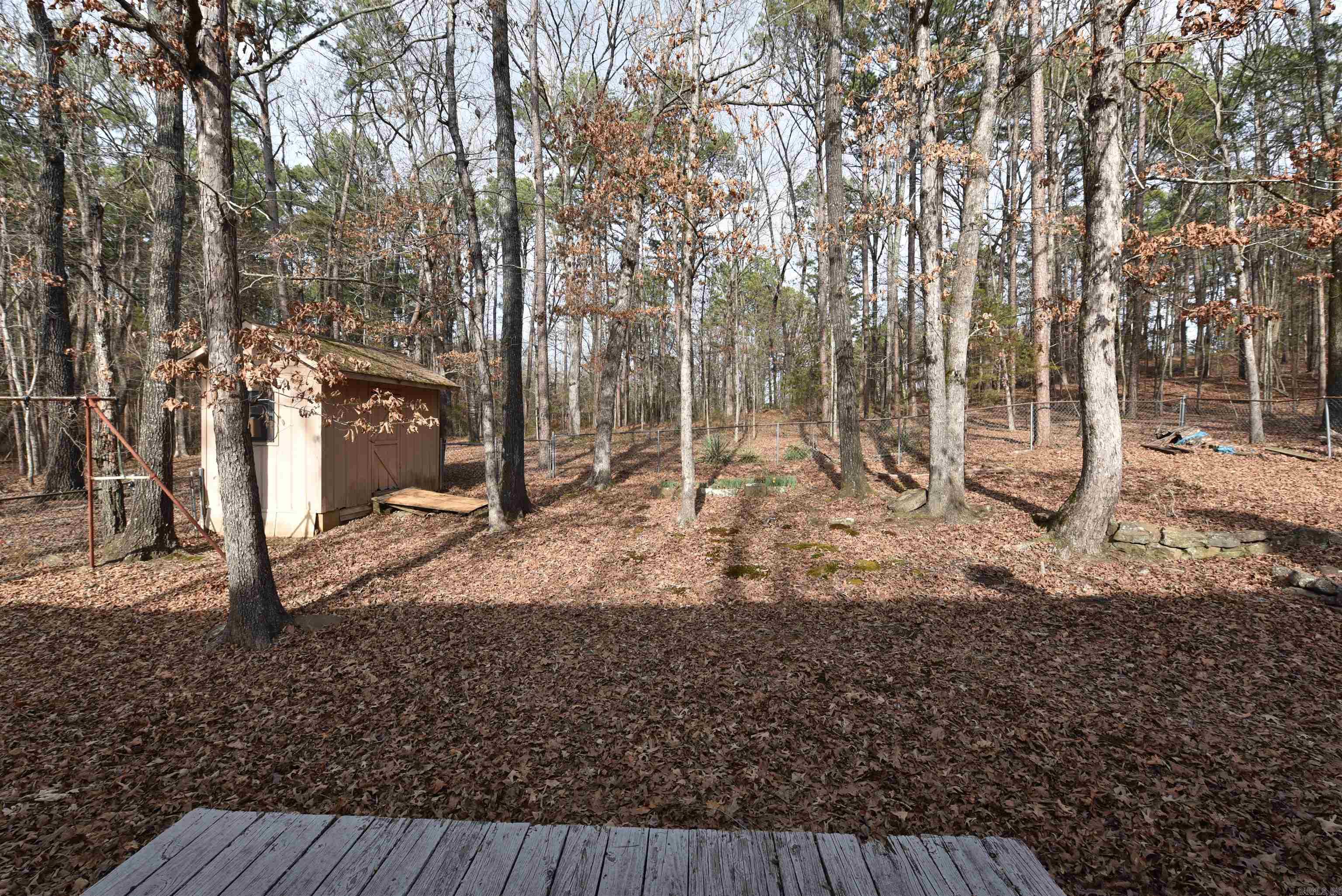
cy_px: 448
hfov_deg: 100.4
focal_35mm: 15
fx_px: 559
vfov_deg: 77.4
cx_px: 671
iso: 100
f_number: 7.1
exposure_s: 1/200
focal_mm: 15
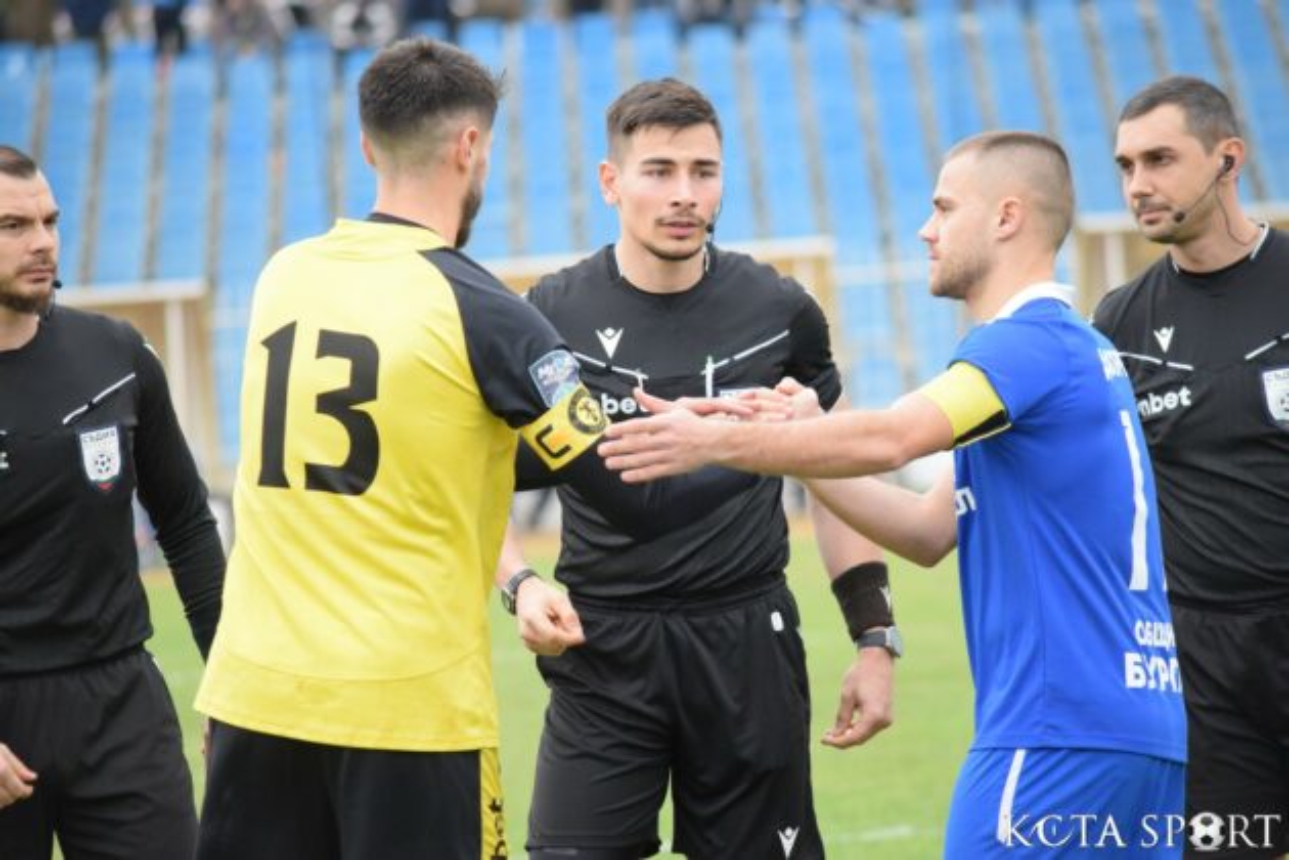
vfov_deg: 4.7
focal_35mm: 292
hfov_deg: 7.0
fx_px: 10472
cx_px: 644
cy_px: 430
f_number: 5
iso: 1600
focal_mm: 195
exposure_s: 1/800
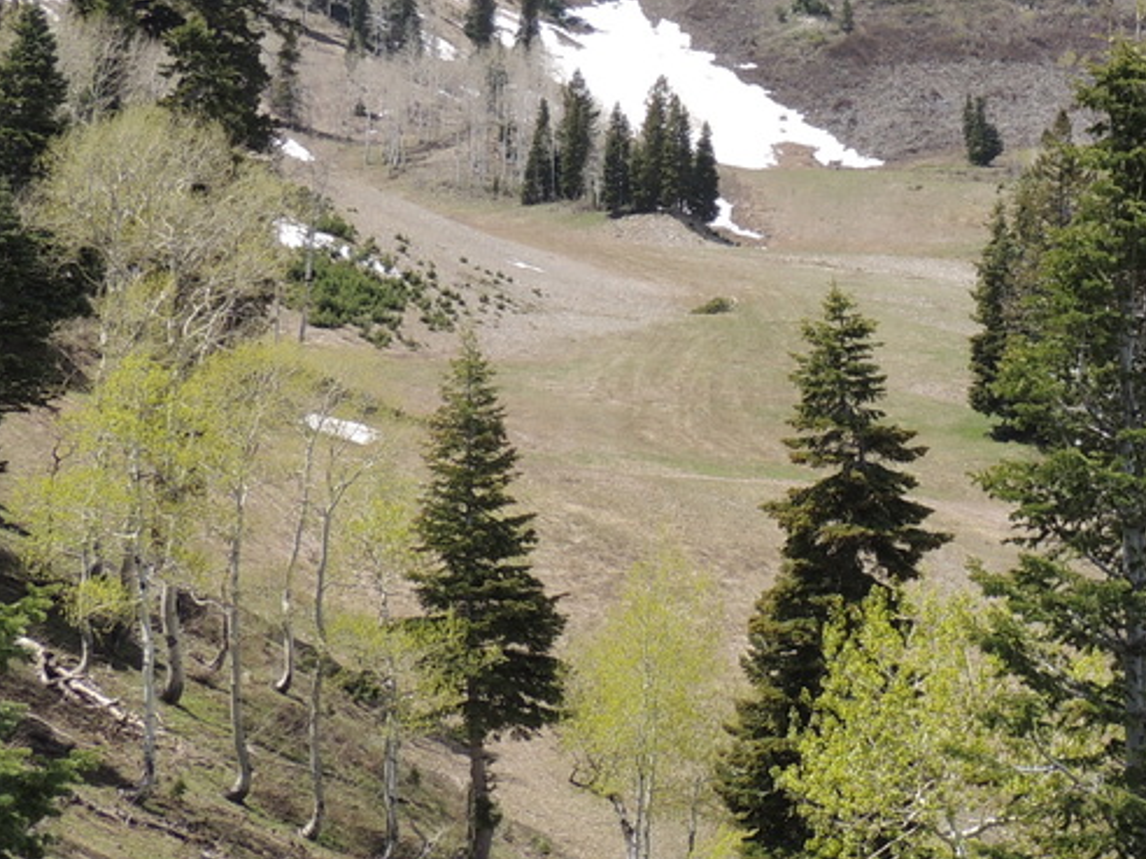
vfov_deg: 14.2
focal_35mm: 104
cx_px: 1053
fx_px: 3443
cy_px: 279
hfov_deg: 18.6
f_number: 3.3
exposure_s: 1/800
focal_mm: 7.1
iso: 100
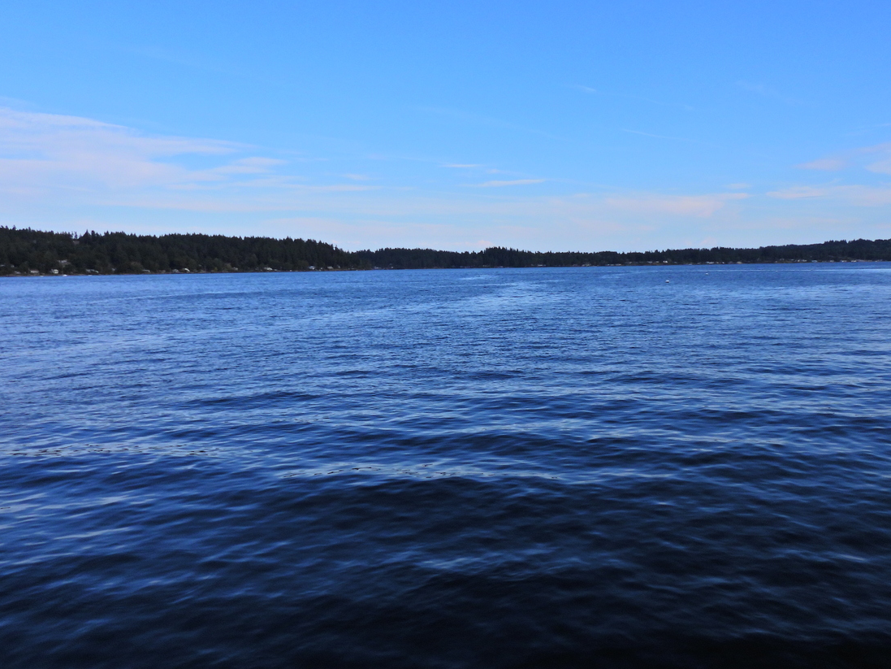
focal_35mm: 28
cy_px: 340
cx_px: 496
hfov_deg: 63.3
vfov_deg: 49.8
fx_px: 721
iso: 100
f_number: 3.2
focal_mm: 4.3
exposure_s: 1/1600
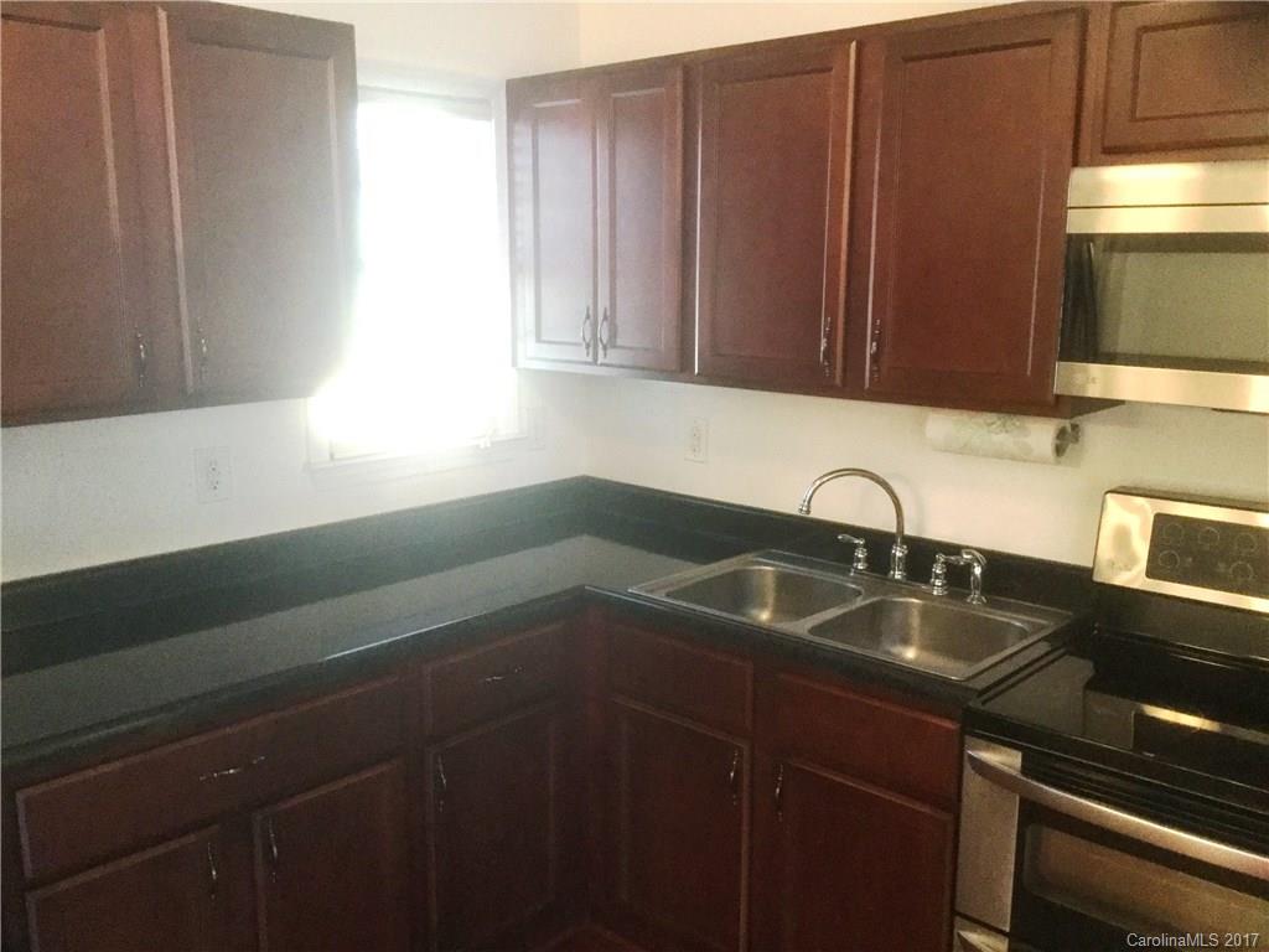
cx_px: 634
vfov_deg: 45.4
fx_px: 1136
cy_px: 476
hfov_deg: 58.4
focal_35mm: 31
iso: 200
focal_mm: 3.3
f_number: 2.4
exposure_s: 1/30
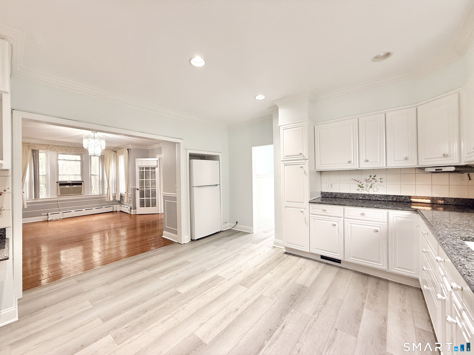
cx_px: 237
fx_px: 192
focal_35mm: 14
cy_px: 178
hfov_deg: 102.1
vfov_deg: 85.7
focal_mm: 2.22
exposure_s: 1/120
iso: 200
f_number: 2.2
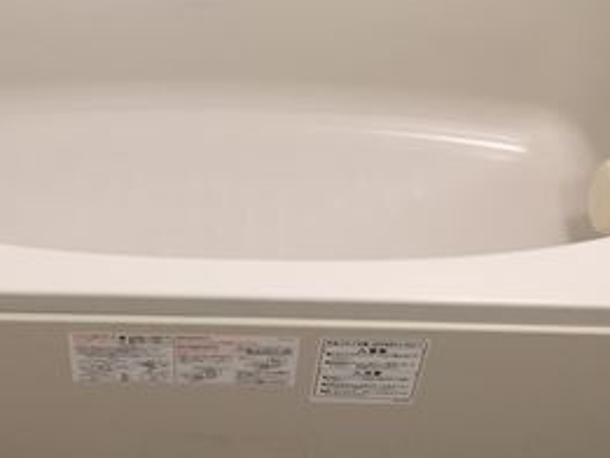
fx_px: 1252
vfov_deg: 20.5
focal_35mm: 71
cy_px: 96
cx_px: 110
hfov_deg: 26.8
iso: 125
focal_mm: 4.15
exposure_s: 1/33
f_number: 2.2
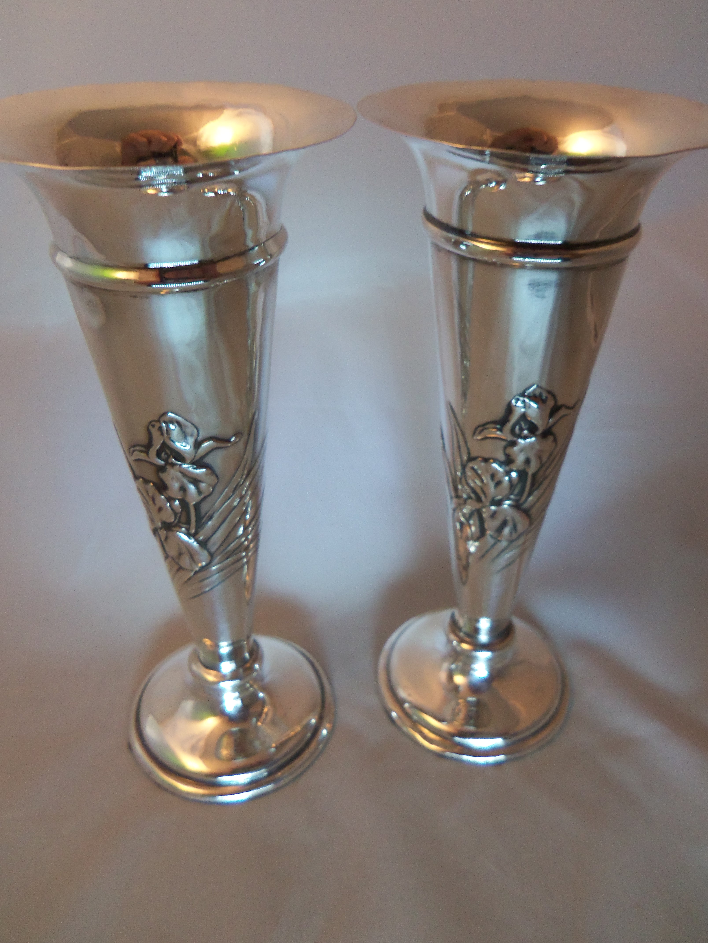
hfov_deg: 49.7
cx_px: 354
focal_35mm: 28
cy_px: 472
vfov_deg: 63.4
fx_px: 764
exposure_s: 1/30
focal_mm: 5.1
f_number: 3.9
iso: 160
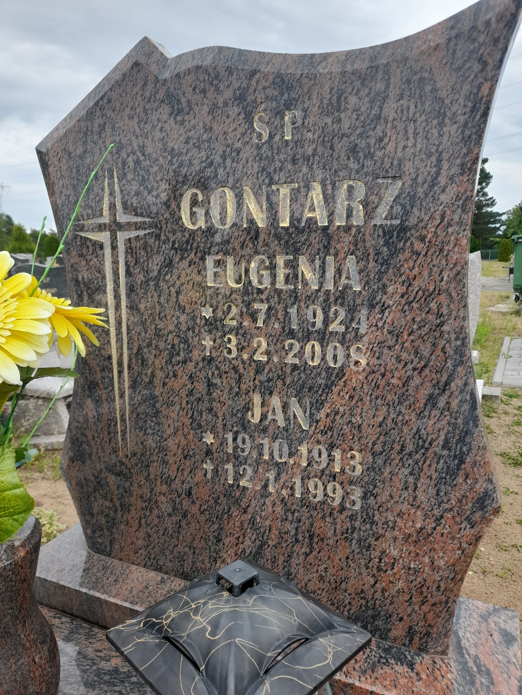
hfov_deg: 54.9
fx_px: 503
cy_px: 348
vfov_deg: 69.4
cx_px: 261
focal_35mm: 25
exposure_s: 1/162
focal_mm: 4.6
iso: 20
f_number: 2
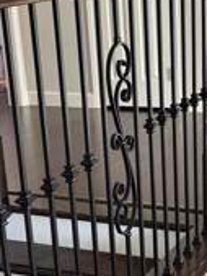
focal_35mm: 91
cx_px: 130
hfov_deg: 16.2
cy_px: 225
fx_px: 725
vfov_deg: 21.2
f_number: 1.78
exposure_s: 1/60
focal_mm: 6.76
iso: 250
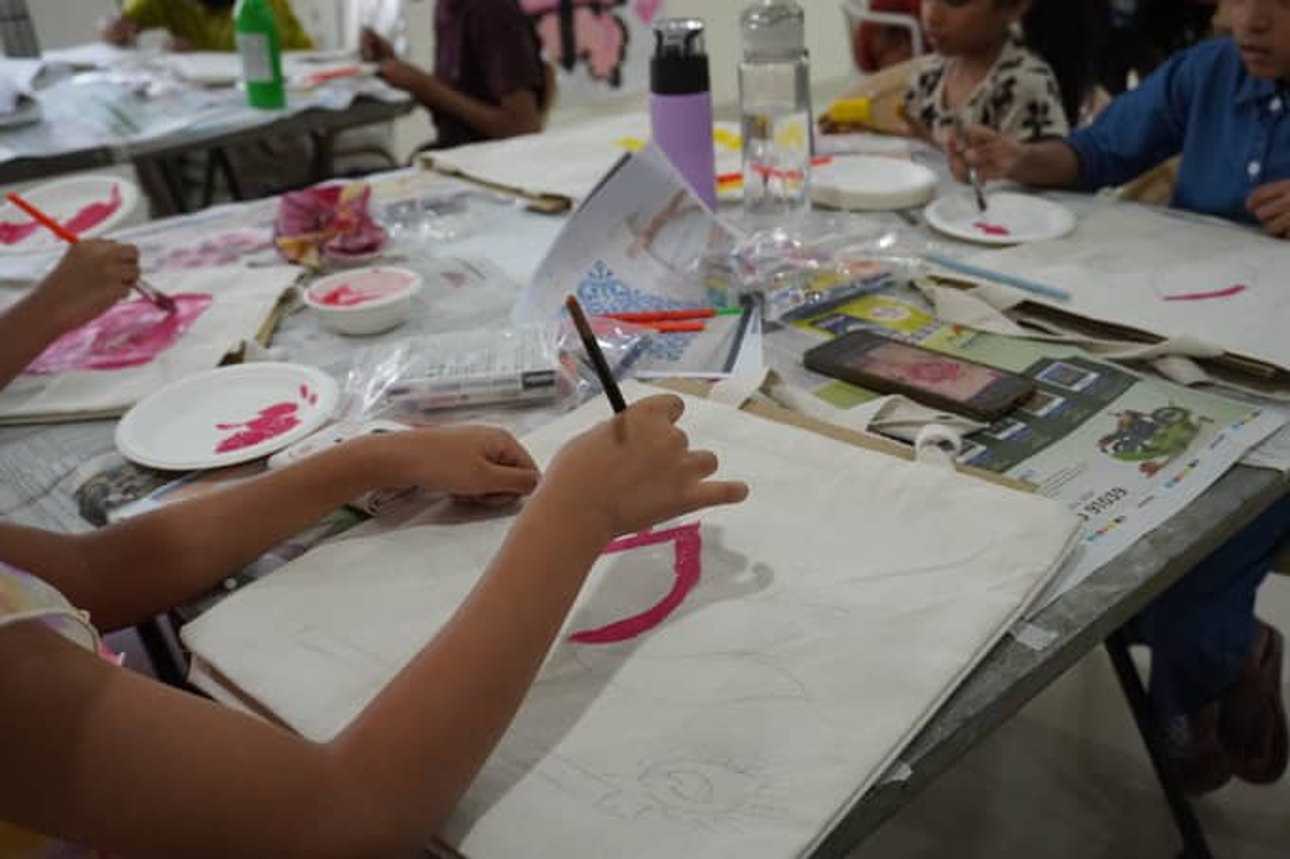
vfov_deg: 40.0
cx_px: 645
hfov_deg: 57.2
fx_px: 1182
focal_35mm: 33
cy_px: 430
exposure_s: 1/160
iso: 1600
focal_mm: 22
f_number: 4
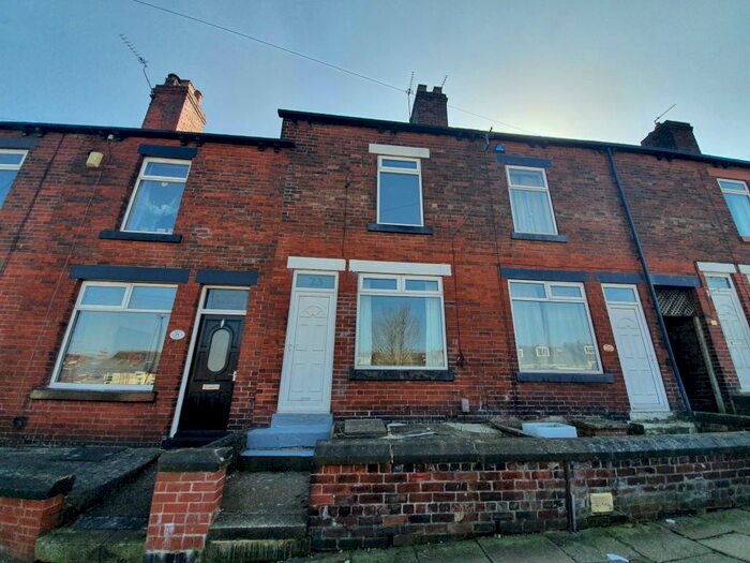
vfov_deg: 89.9
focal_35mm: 13
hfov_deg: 106.2
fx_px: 282
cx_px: 375
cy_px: 282
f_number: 2.2
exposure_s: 1/702
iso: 50
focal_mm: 1.8
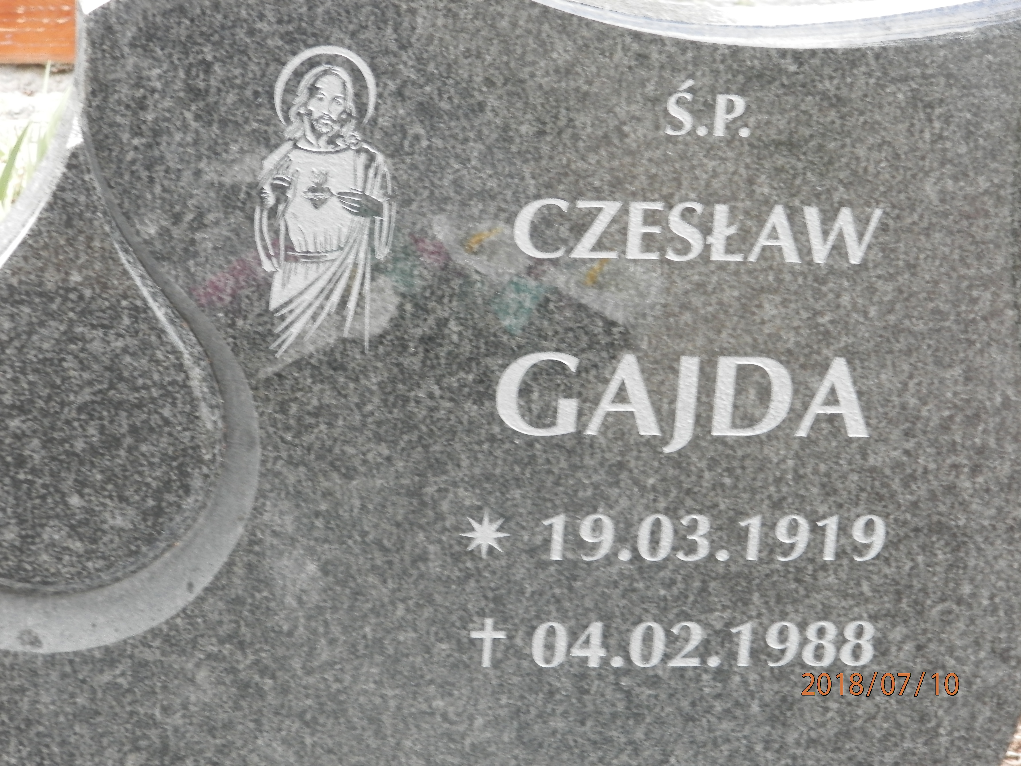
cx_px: 510
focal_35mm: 132
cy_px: 383
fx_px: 3893
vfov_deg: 11.2
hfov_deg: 14.9
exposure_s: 1/20
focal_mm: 23.6
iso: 200
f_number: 4.7
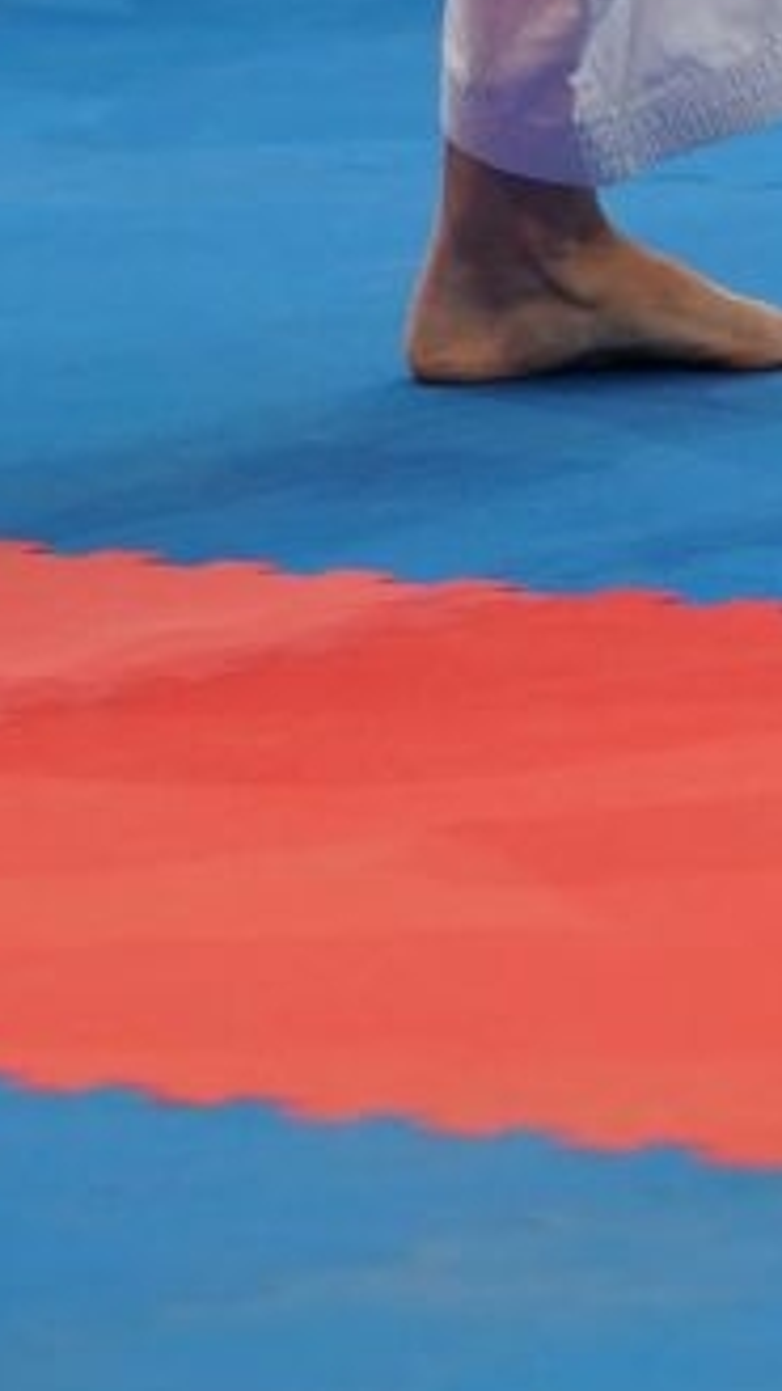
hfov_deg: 2.0
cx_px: 1898
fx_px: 21755
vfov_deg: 3.6
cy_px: -1116
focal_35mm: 590
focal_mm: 103
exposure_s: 1/500
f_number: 2.8
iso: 800
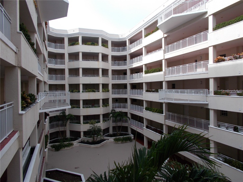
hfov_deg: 67.3
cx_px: 122
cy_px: 91
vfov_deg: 53.1
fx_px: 183
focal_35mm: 26
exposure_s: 1/400
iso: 80
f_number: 3.2
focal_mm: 4.6
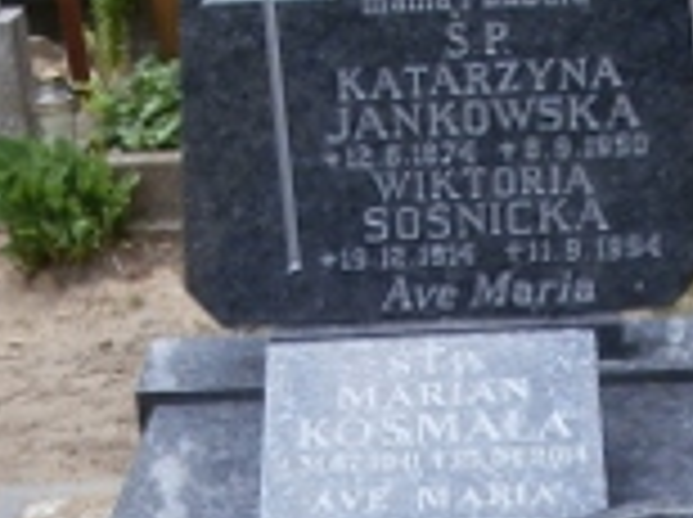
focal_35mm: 100
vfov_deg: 13.8
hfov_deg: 19.6
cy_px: 797
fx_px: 1999
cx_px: 414
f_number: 7.9
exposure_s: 1/50
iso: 100
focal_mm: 4.2
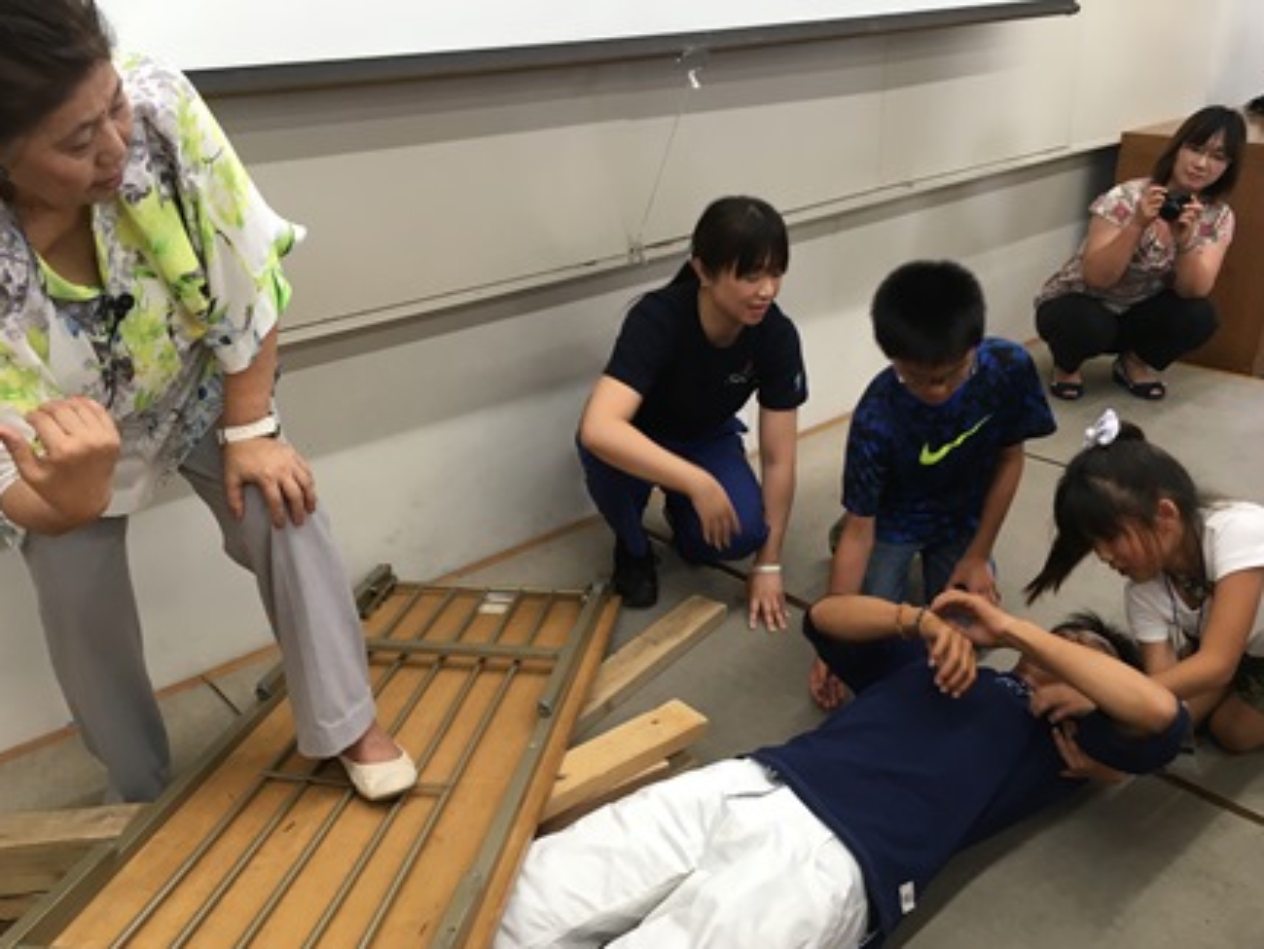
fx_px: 1096
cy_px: 488
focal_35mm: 30
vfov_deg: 46.8
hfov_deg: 59.9
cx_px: 622
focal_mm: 4.15
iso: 50
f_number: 2.2
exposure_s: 1/30
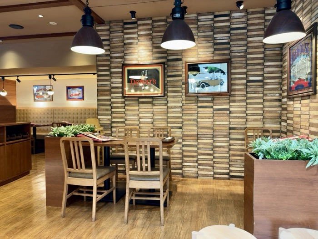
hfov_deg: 67.3
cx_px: 159
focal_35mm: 26
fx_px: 239
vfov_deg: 53.1
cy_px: 120
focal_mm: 5.96
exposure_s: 1/50
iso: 125
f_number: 1.6
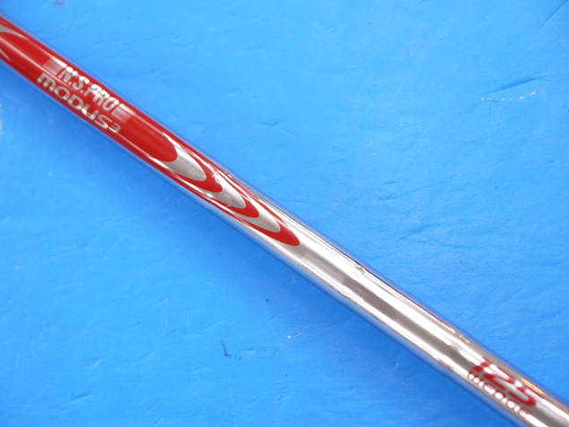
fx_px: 1397
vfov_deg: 17.4
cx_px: 286
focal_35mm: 85
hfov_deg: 23.0
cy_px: 214
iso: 640
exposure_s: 1/80
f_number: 5.6
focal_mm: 42
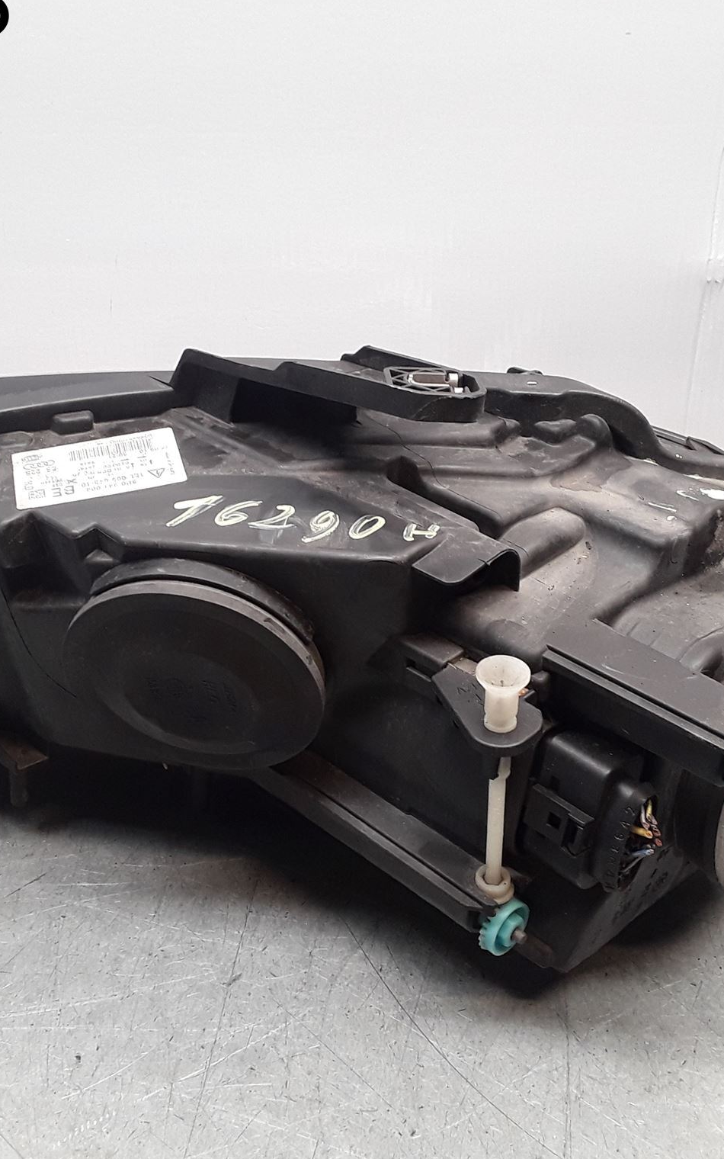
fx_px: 1263
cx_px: 321
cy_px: 577
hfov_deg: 32.0
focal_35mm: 40
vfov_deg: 49.3
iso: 64
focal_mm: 2.91
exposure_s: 1/50
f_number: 1.9
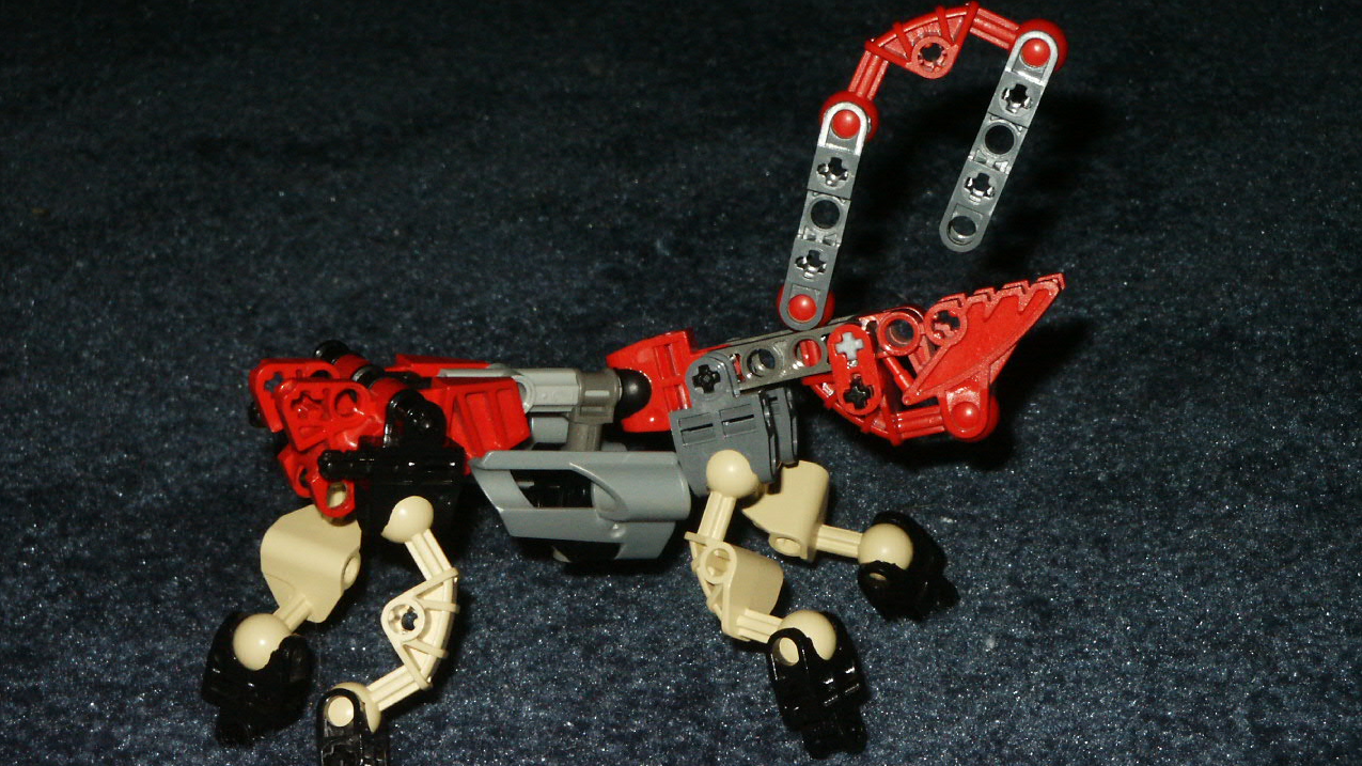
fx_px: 4225
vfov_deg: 10.4
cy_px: 443
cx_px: 682
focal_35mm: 117
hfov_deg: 18.3
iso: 200
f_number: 8
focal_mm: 21.83
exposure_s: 1/90
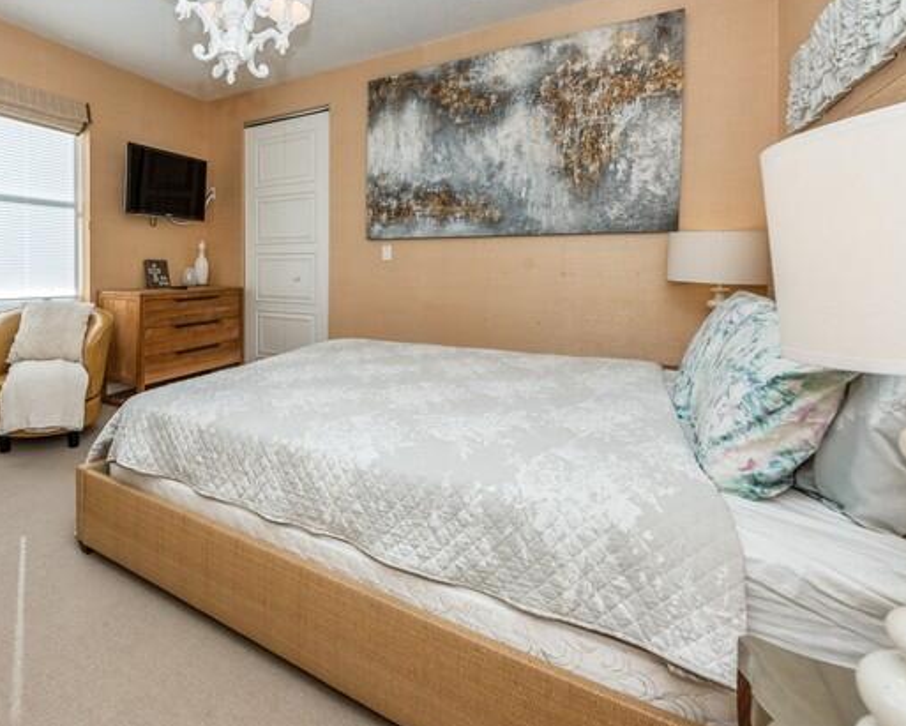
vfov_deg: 69.8
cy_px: 276
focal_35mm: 19
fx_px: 510
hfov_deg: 78.0
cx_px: 244
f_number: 8
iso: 100
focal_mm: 13
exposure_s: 1/50
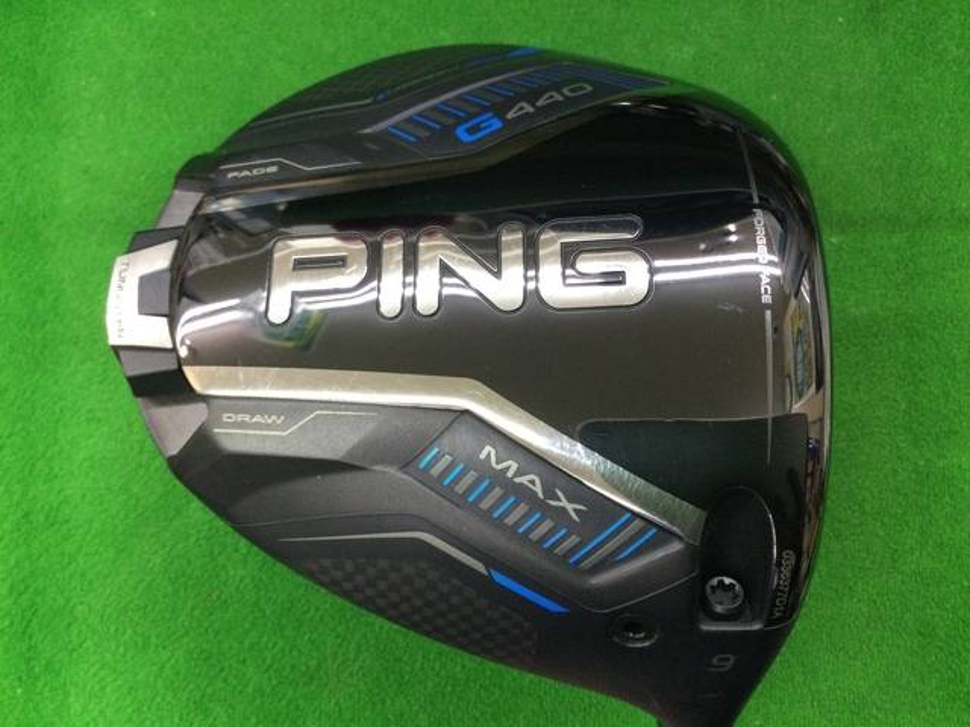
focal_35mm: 31
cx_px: 485
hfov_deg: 58.4
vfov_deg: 45.4
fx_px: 869
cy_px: 364
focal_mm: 3.3
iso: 160
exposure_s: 1/30
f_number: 2.4
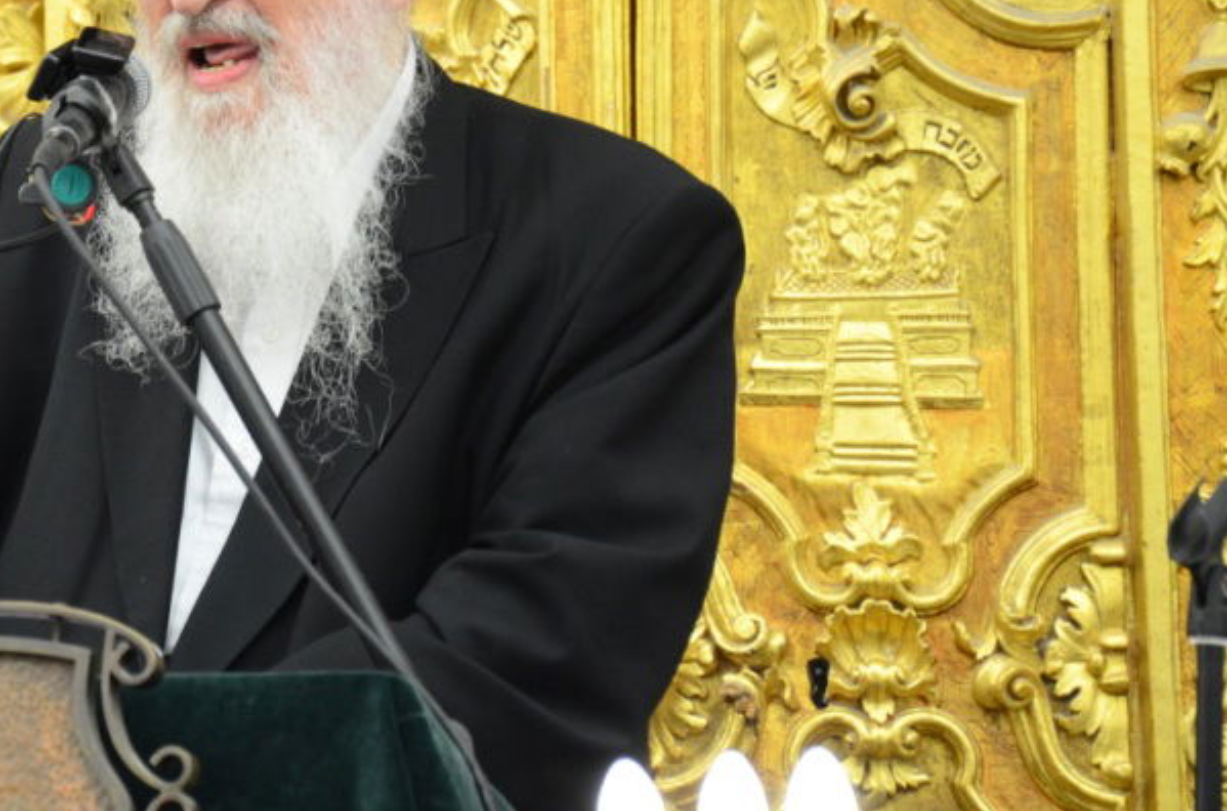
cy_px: 180
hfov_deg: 8.7
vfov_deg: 5.8
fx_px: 8022
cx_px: 180
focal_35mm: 236
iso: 1250
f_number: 5.6
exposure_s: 1/100
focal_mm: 92
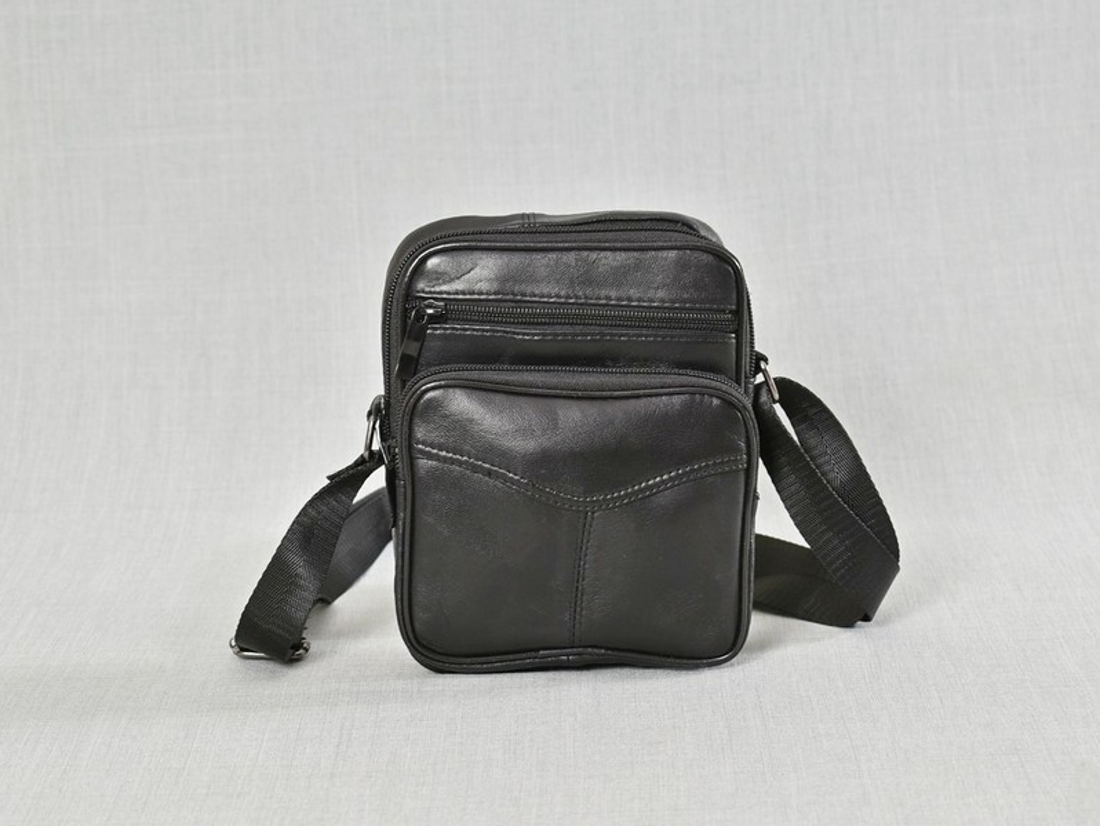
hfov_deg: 21.9
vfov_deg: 16.5
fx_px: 2846
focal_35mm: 90
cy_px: 414
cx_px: 590
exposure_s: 1/2.5
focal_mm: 55
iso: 100
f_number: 6.3
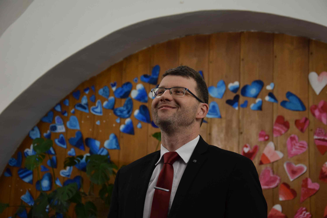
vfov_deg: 17.5
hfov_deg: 26.0
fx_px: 709
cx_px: 164
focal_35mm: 78
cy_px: 109
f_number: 5
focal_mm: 52
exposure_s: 1/60
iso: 720
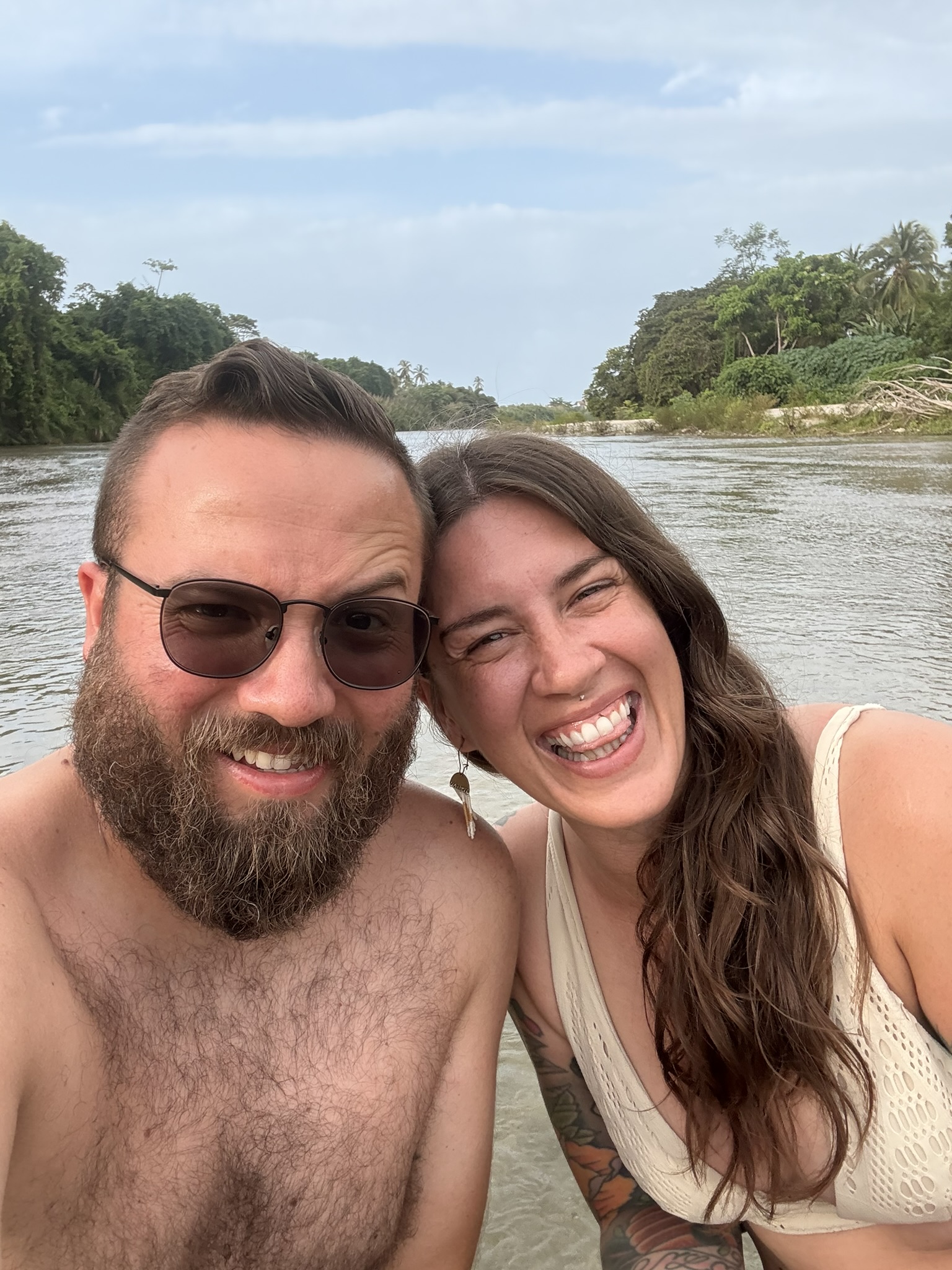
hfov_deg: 46.8
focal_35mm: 30
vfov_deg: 60.0
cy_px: 635
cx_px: 476
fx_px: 1100
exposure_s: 1/413
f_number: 1.9
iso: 40
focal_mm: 2.69
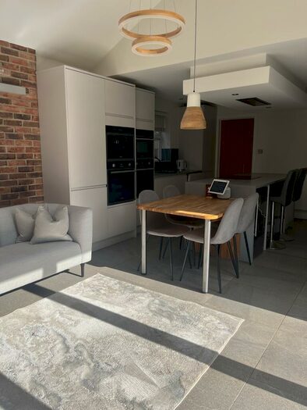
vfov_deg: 67.3
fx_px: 307
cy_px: 205
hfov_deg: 53.1
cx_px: 154
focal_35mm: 26
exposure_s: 1/1186
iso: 50
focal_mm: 5.1
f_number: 1.6
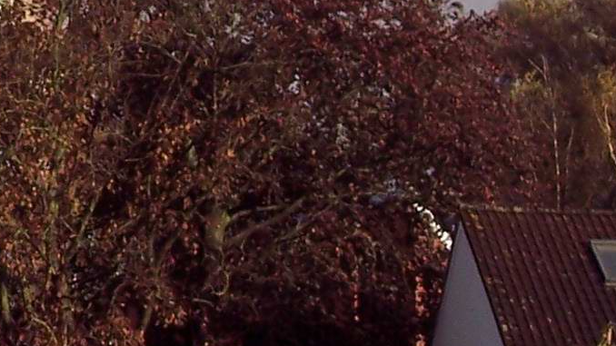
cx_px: -301
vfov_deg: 6.5
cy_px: -460
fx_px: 2923
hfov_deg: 11.5
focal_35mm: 179
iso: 100
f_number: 3.4
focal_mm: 8
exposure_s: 1/500
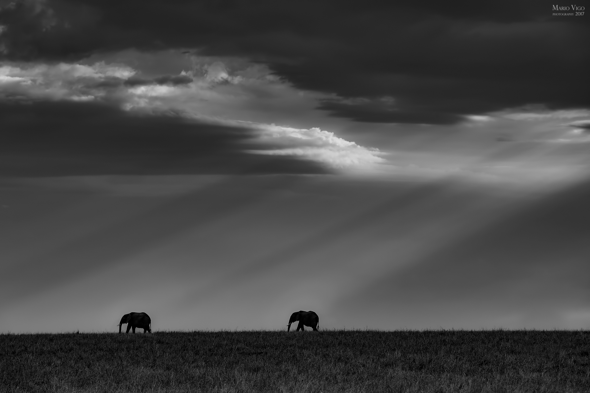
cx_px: 295
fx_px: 2948
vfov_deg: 7.6
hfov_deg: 11.4
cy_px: 196
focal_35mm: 180
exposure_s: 1/640
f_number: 9
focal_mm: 180
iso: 720
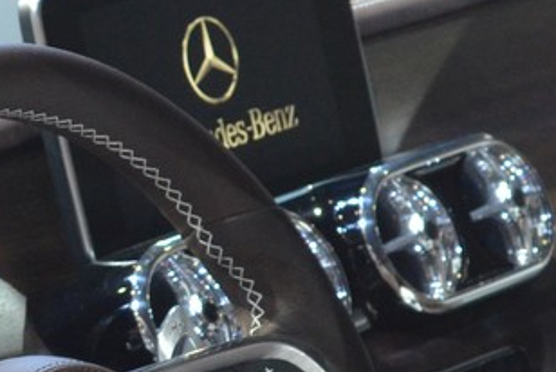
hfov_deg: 6.4
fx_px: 4961
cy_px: 417
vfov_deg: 4.3
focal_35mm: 321
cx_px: -61
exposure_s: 1/60
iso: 1600
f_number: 5.6
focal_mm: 55
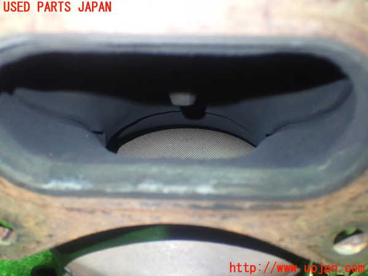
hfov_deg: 49.0
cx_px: 184
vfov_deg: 37.7
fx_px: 404
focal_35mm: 38
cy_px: 138
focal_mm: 6.83
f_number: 2.7
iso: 800
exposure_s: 1/20
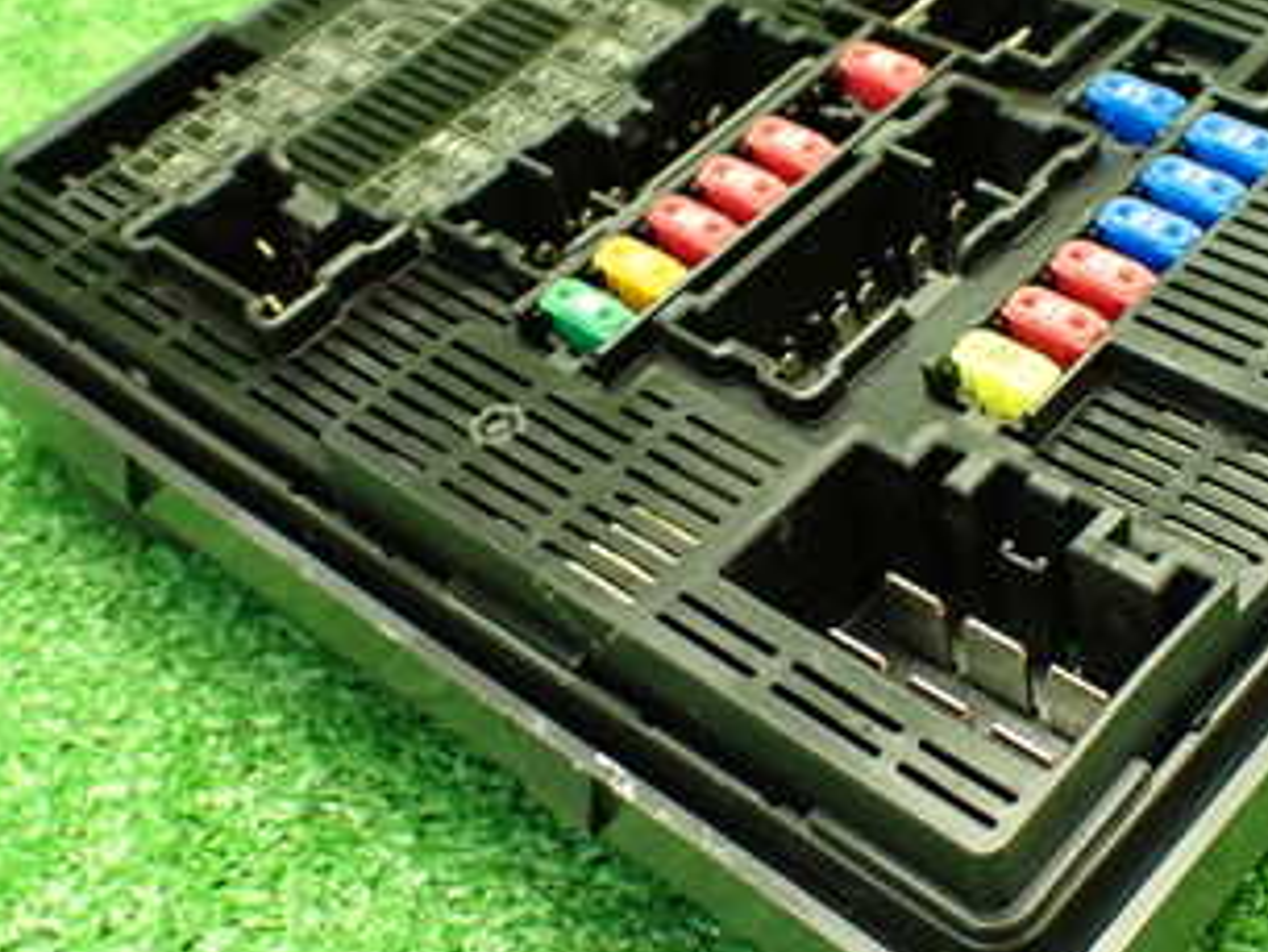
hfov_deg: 32.5
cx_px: 802
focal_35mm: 59
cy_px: 424
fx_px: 2162
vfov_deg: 24.8
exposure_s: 1/50
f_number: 2.3
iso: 800
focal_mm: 5.4
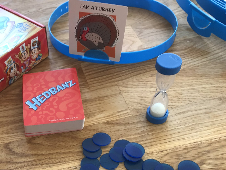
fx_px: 326
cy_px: 126
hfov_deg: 36.1
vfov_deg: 28.7
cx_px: 27
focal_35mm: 50
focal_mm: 3.99
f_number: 1.8
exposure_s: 1/50
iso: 25
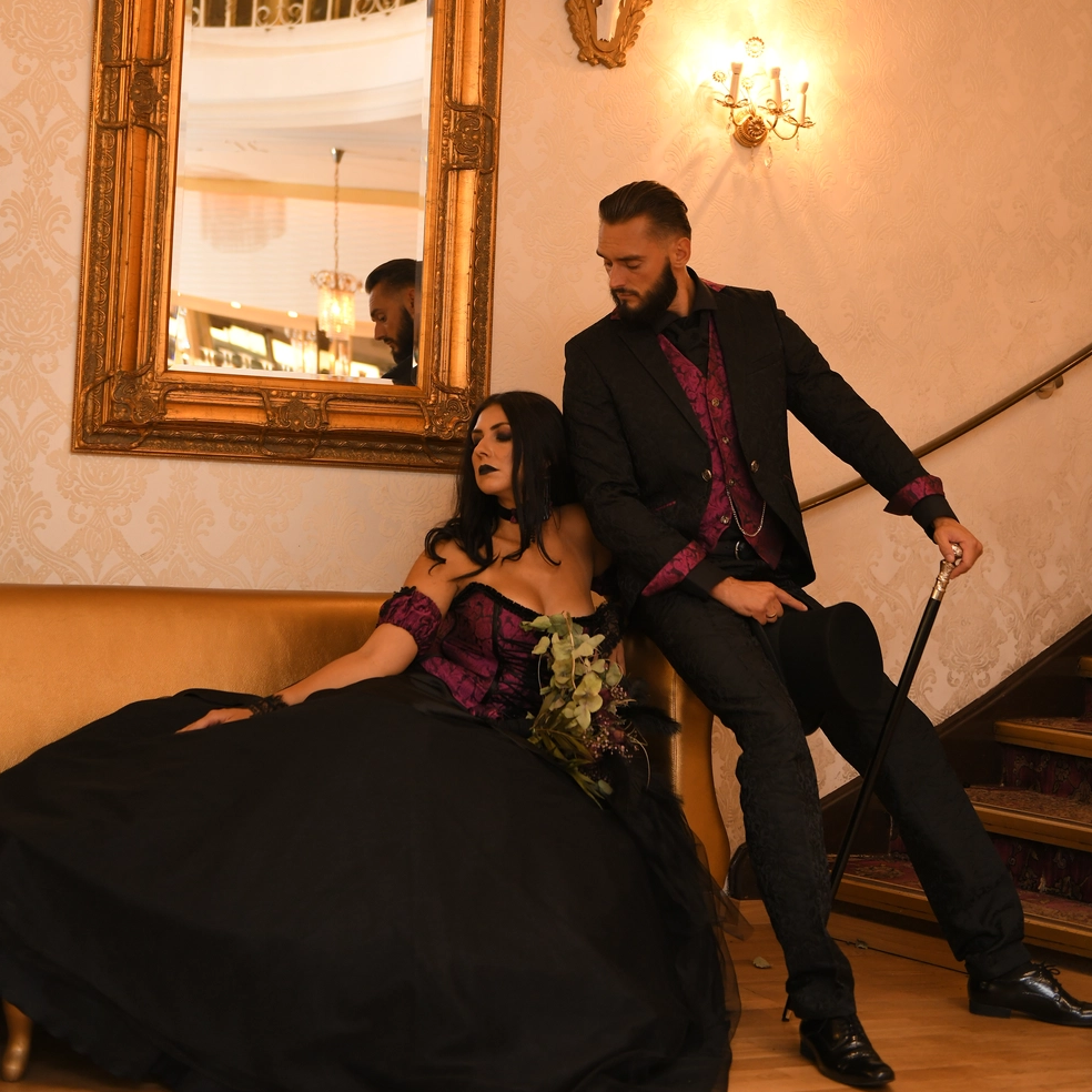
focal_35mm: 57
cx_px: 553
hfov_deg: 30.0
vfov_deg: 29.9
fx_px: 2034
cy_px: 384
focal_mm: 44
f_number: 2.8
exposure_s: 1/250
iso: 1250
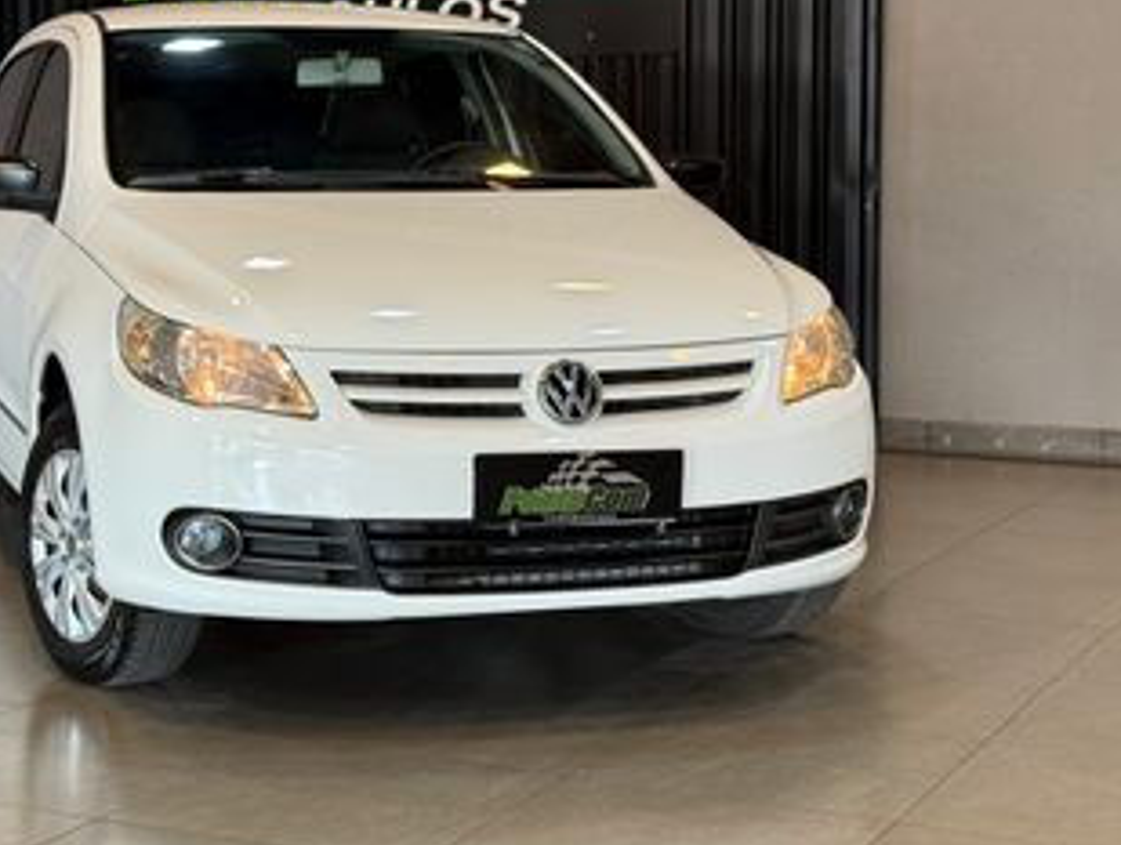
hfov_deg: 26.5
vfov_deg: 20.2
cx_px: 381
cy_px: 308
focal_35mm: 73
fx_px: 2369
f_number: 1.78
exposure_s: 1/60
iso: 80
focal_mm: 6.76
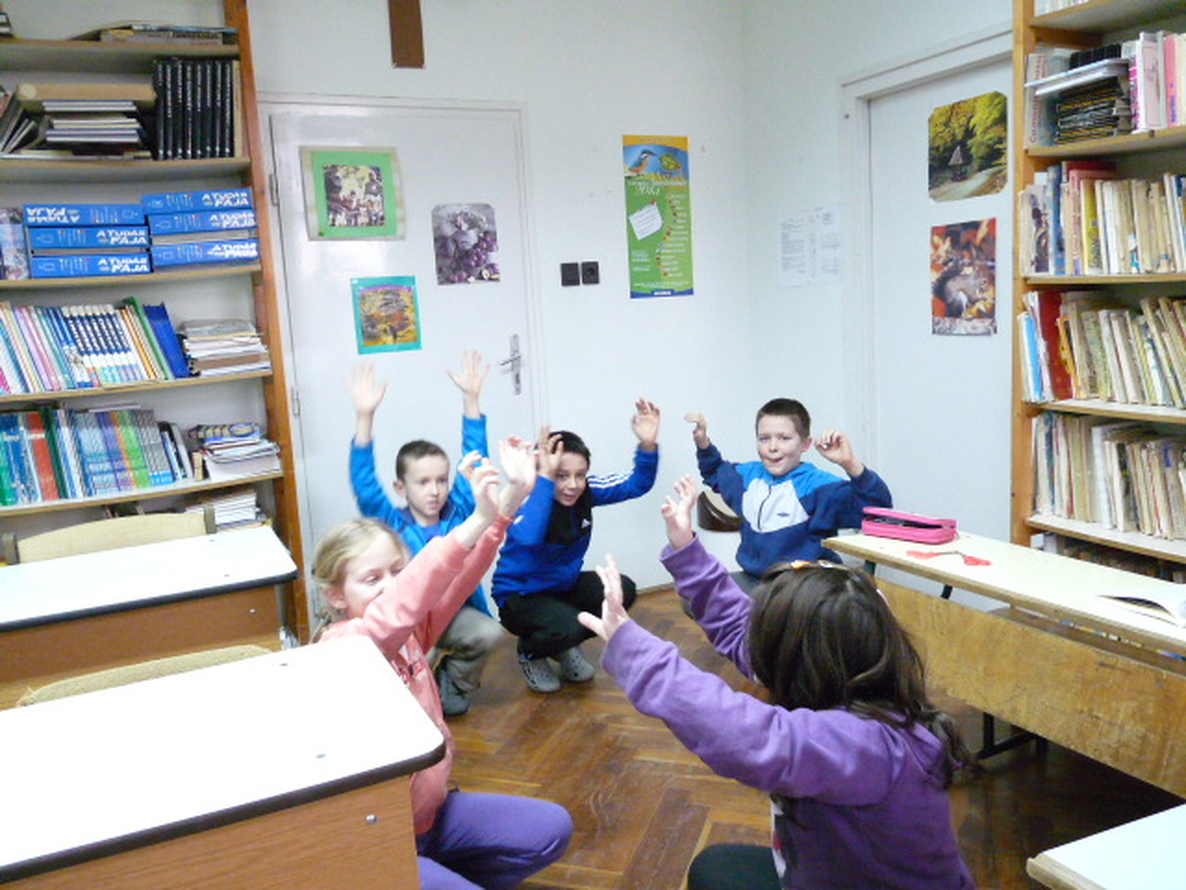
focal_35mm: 27
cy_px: 445
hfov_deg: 65.3
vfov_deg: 51.4
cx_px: 593
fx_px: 925
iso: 800
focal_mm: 4.8
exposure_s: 1/30
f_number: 2.8
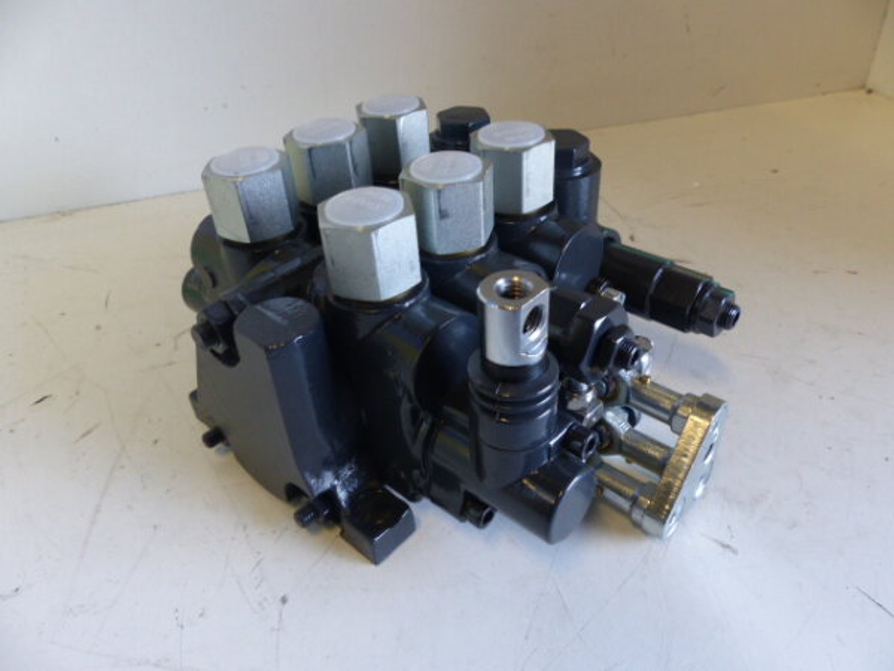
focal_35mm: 26
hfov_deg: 67.3
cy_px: 336
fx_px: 671
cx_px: 447
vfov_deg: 53.1
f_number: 2.8
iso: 200
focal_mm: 4.5
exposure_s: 1/60
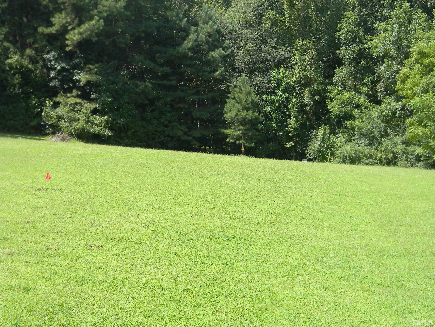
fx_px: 704
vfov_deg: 26.1
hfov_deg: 34.3
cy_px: 164
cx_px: 218
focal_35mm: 56
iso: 80
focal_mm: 10.1
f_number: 4.1
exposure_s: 1/295
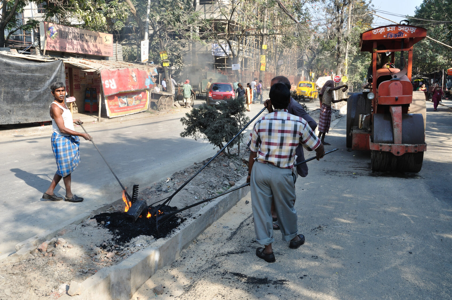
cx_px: 226
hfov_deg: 62.0
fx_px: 376
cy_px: 150
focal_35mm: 30
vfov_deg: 43.5
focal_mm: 20
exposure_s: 1/100
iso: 200
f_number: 9
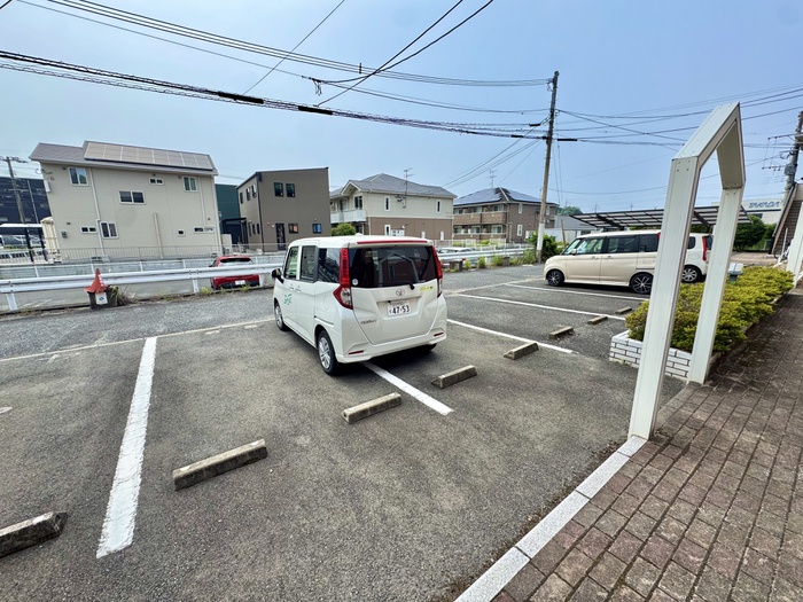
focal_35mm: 14
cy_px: 301
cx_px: 402
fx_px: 325
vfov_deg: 85.7
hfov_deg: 102.1
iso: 40
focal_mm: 2.22
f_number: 2.2
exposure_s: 1/1420
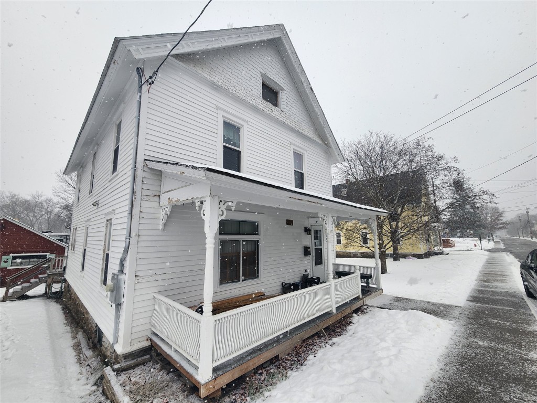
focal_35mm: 13
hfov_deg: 106.2
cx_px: 268
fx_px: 202
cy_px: 202
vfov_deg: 89.9
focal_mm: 2.2
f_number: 2.2
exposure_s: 1/475
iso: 50
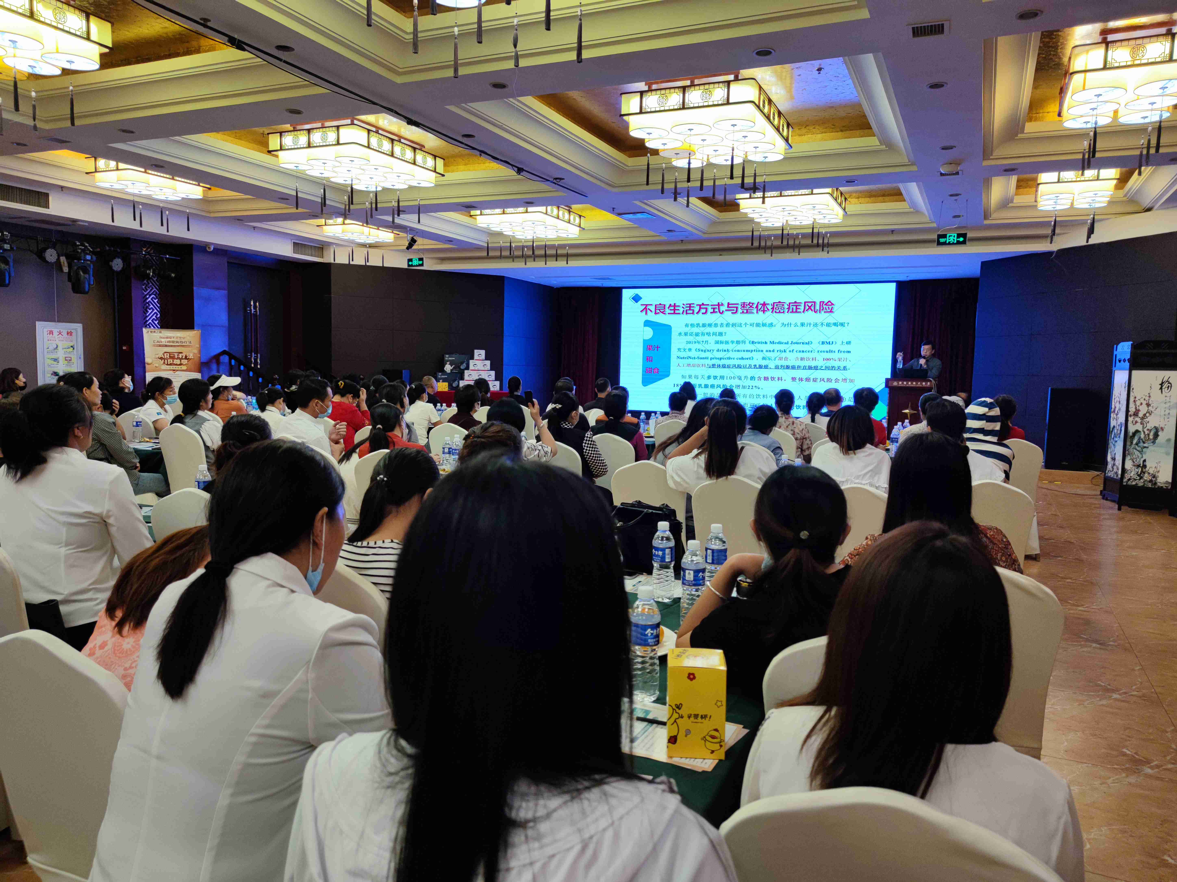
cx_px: 588
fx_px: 816
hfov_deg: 71.6
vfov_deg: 56.8
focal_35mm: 24
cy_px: 441
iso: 84
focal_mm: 6.72
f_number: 1.69
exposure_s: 1/100
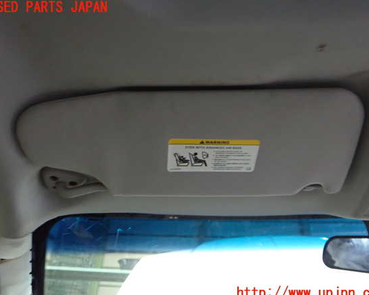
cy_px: 151
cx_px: 187
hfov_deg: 55.7
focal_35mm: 32
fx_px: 349
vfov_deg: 45.8
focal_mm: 5.4
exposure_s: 1/25
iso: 800
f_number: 2.3
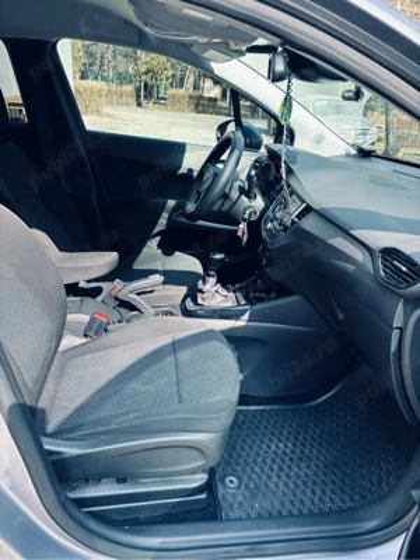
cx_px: 210
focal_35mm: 26
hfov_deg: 53.1
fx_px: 421
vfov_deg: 67.3
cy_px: 280
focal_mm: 5.96
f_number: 1.6
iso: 50
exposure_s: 1/121
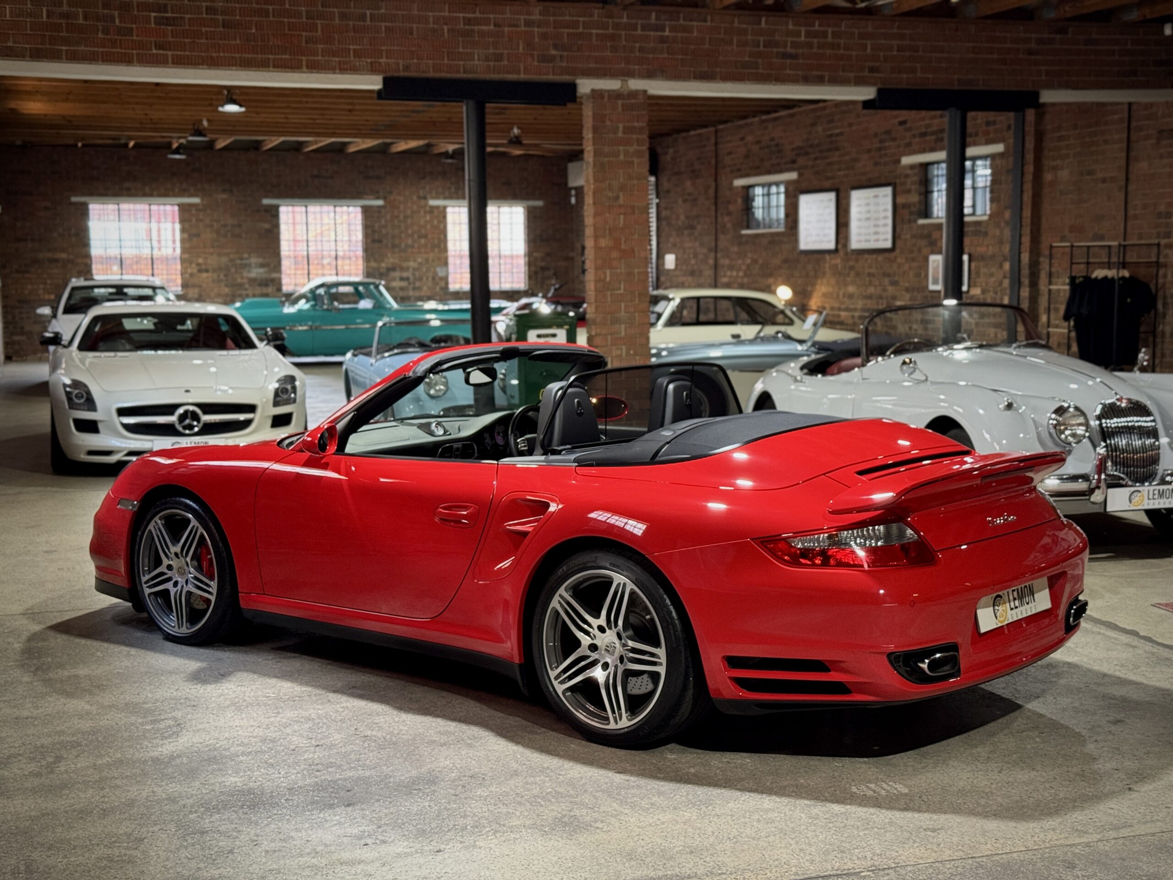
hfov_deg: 39.7
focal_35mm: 48
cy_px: 440
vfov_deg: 30.3
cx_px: 586
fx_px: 1627
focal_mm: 6.76
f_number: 1.78
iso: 200
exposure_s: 1/33
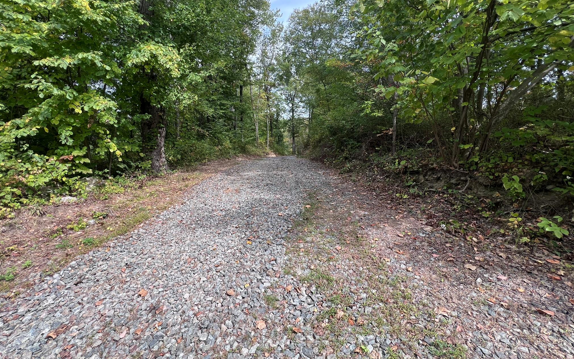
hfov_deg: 105.3
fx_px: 219
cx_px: 286
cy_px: 155
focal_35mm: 14
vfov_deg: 78.2
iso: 32
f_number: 1.8
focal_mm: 1.57
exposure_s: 1/305
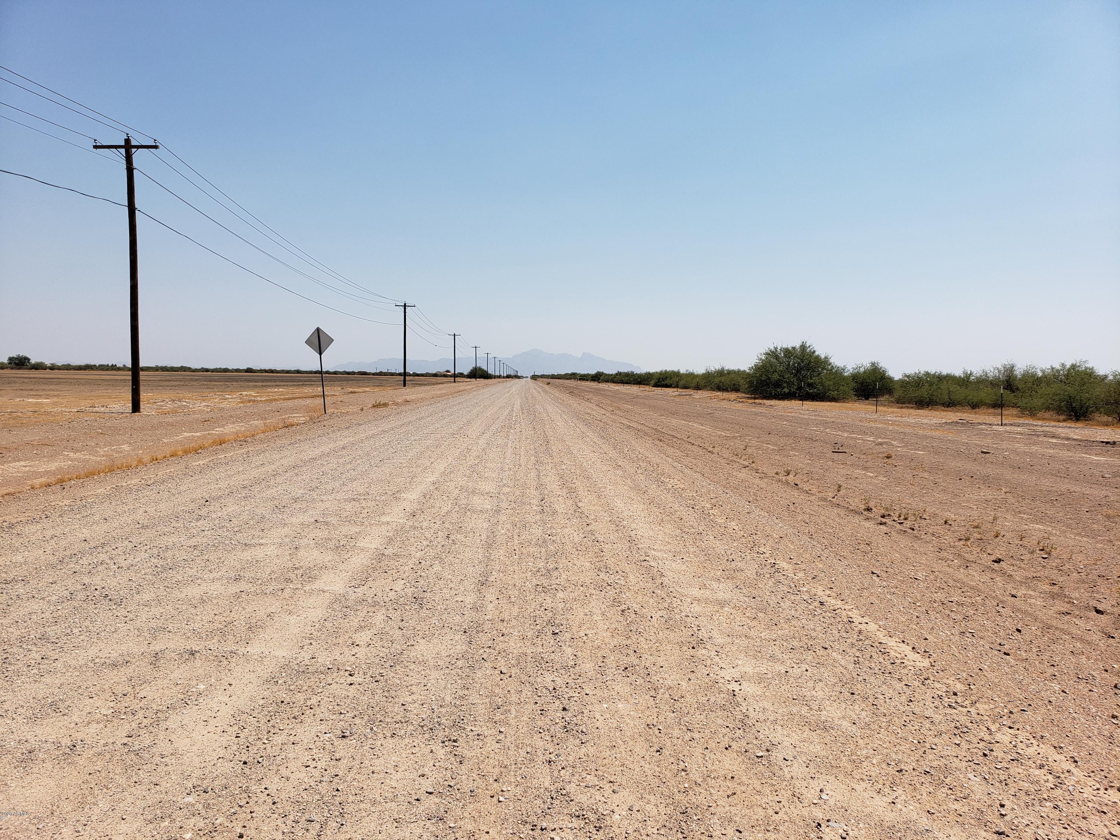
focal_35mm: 26
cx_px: 560
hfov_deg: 67.3
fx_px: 841
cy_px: 420
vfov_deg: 53.1
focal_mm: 4.3
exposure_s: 1/2296
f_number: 2.4
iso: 50
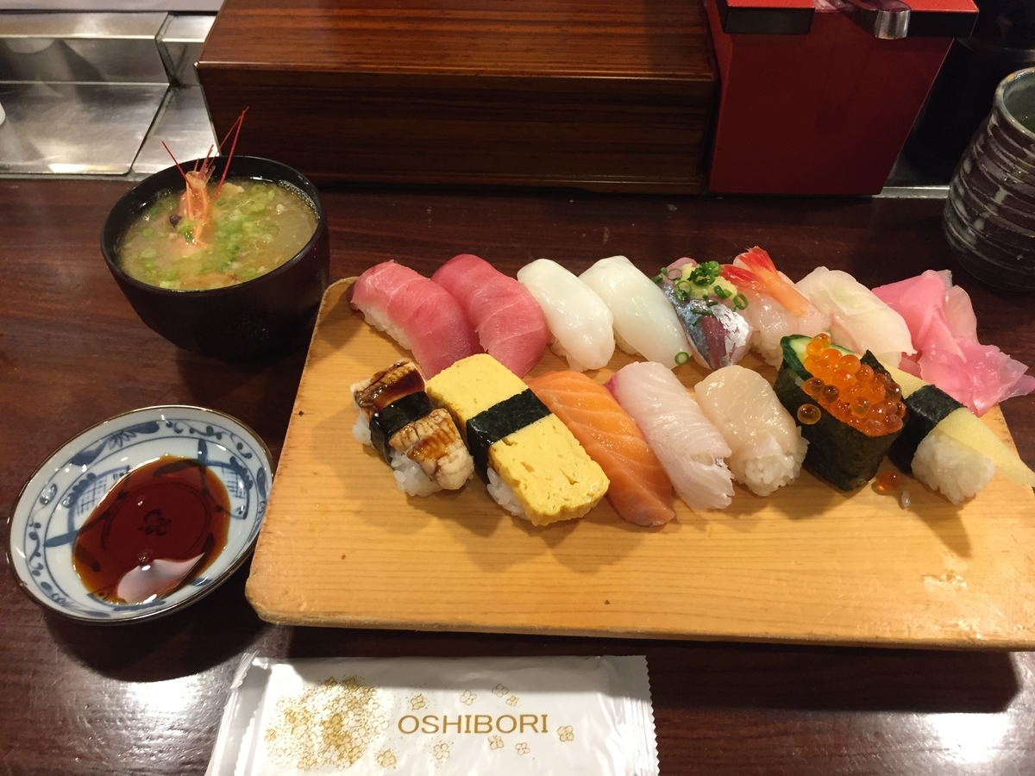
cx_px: 518
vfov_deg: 48.2
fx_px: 867
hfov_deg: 61.7
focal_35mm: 29
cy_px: 388
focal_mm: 4.15
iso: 125
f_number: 2.2
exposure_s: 1/30
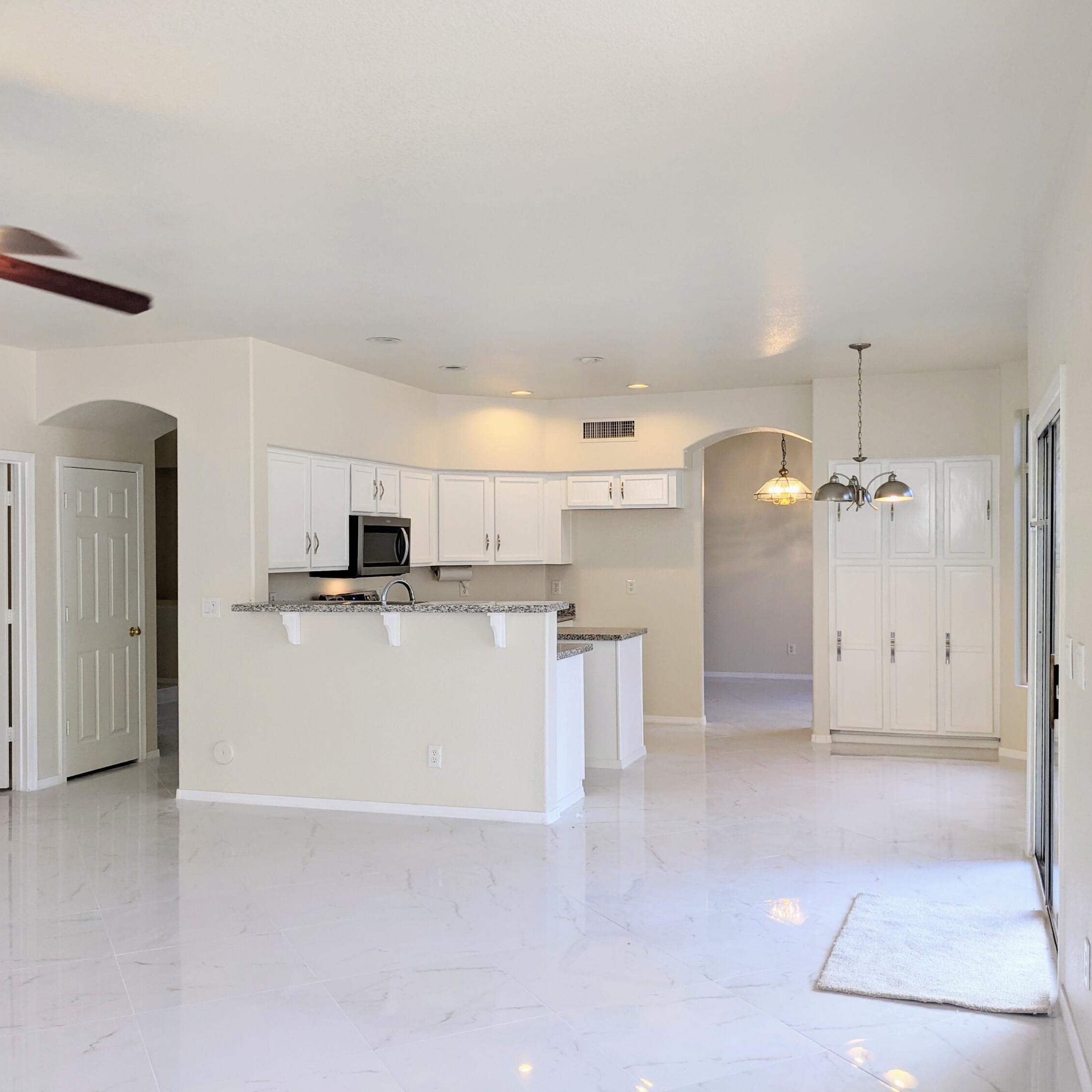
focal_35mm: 32
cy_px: 547
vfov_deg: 51.1
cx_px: 547
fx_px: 1142
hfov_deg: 51.1
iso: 57
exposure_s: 1/125
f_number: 1.73
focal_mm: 4.38
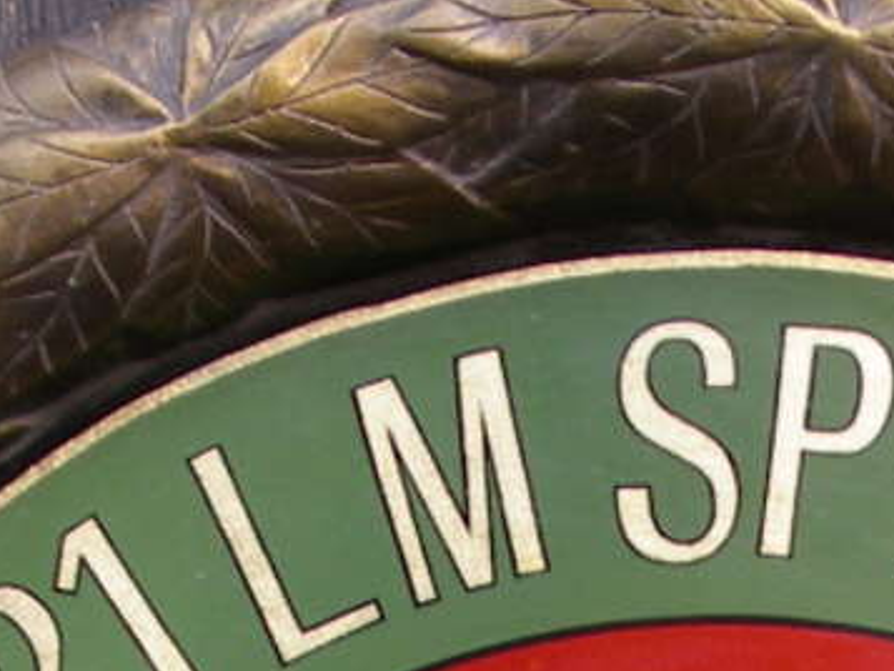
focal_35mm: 207
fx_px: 5348
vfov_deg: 6.8
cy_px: 1675
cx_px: 691
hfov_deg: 9.5
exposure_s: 1/100
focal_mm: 7.8
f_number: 2.8
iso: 80
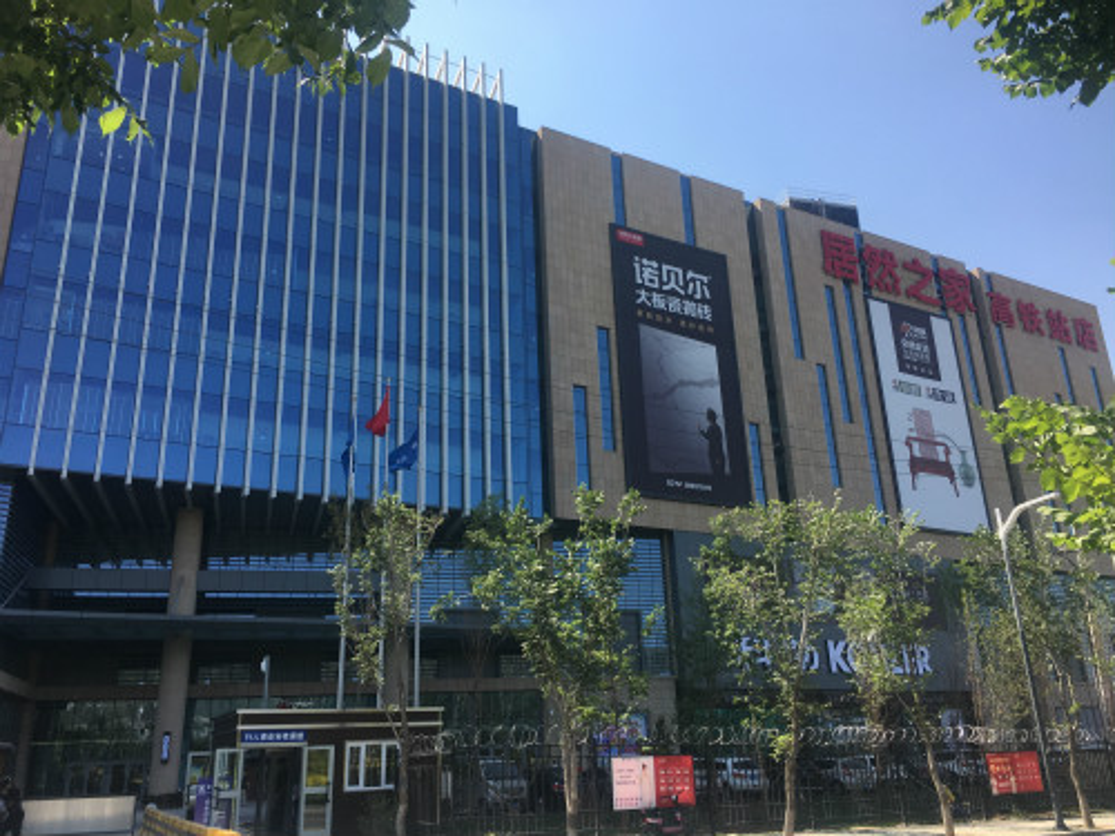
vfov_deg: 48.2
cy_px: 418
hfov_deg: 61.7
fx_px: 934
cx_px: 558
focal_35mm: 29
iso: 25
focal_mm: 4.15
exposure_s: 1/864
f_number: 2.2
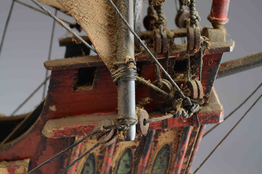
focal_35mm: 67
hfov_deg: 30.1
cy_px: 87
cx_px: 131
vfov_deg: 20.3
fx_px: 488
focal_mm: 44
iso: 100
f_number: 8
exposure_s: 1/80
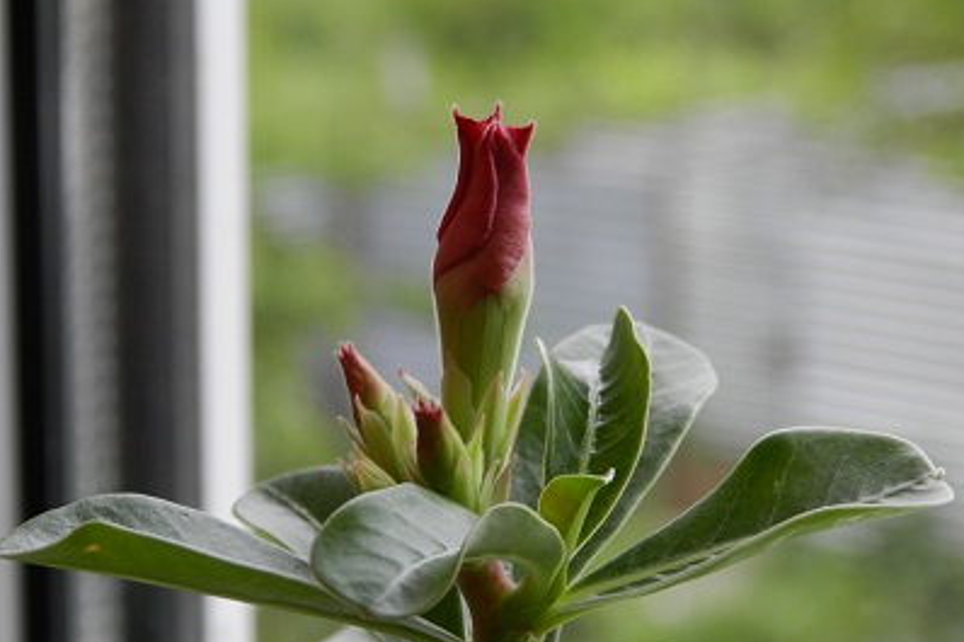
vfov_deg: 10.1
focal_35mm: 136
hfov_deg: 15.1
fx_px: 3640
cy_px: 300
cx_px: 482
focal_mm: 23.1
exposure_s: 1/30
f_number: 5
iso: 360
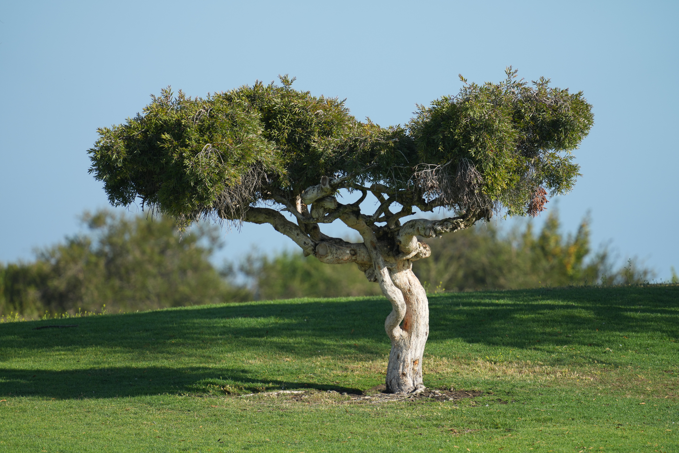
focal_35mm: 600
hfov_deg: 3.4
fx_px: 11316
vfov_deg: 2.3
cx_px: 340
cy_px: 226
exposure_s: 1/640
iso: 250
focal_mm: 600
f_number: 5.6
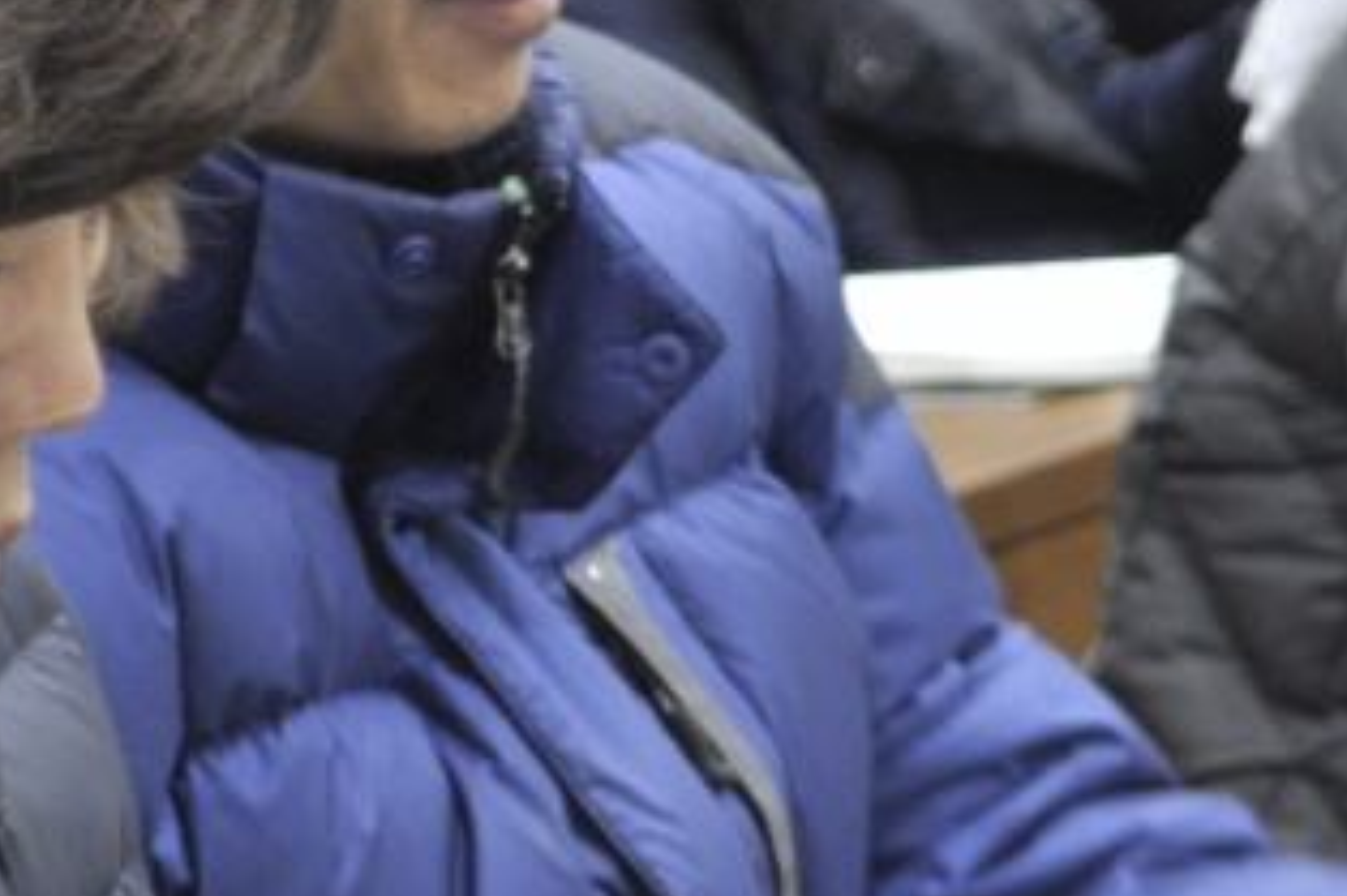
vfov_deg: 5.1
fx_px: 10045
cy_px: 124
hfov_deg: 7.7
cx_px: 704
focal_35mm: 269
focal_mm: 55
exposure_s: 1/13
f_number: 5.6
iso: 400
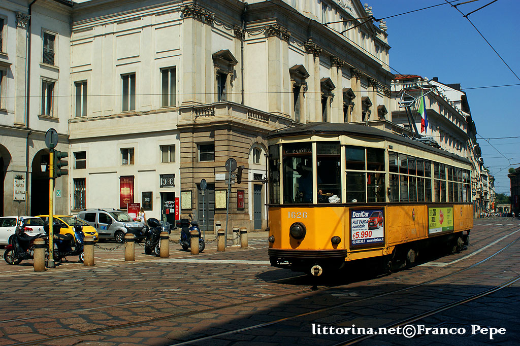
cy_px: 173
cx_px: 260
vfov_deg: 31.9
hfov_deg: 46.4
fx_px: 606
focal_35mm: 42
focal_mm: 28
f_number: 10
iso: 200
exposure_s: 1/500
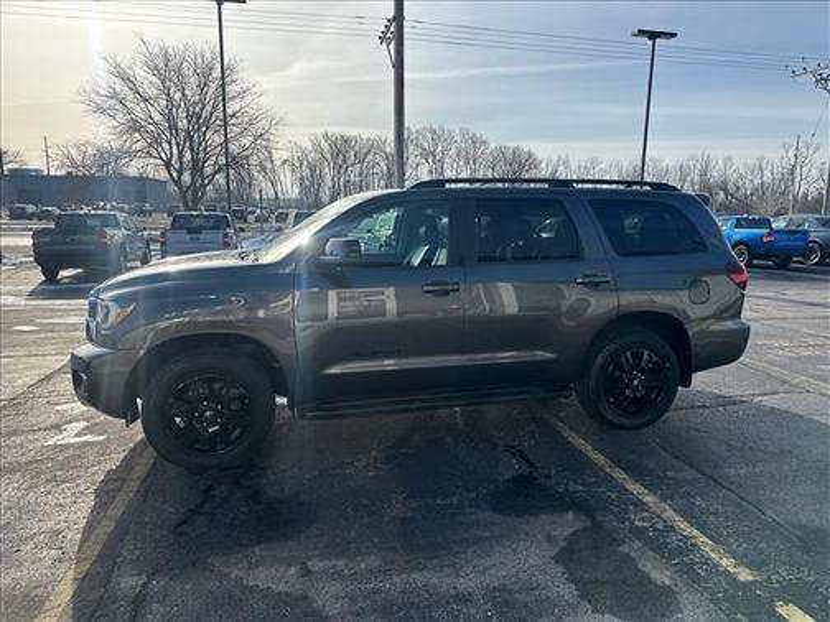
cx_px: 415
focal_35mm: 24
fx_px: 575
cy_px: 311
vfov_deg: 56.8
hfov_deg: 71.6
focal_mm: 6.86
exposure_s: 1/4762
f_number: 1.78
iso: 80
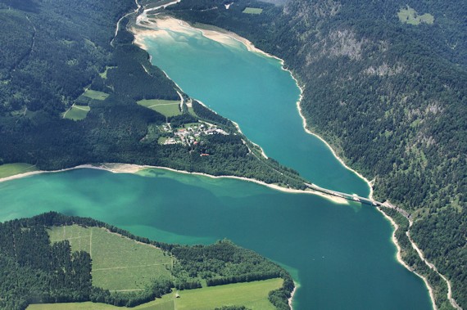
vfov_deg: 38.3
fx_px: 447
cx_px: 234
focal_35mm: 34
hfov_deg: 55.1
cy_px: 155
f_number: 8
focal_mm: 23
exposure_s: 1/500
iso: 200
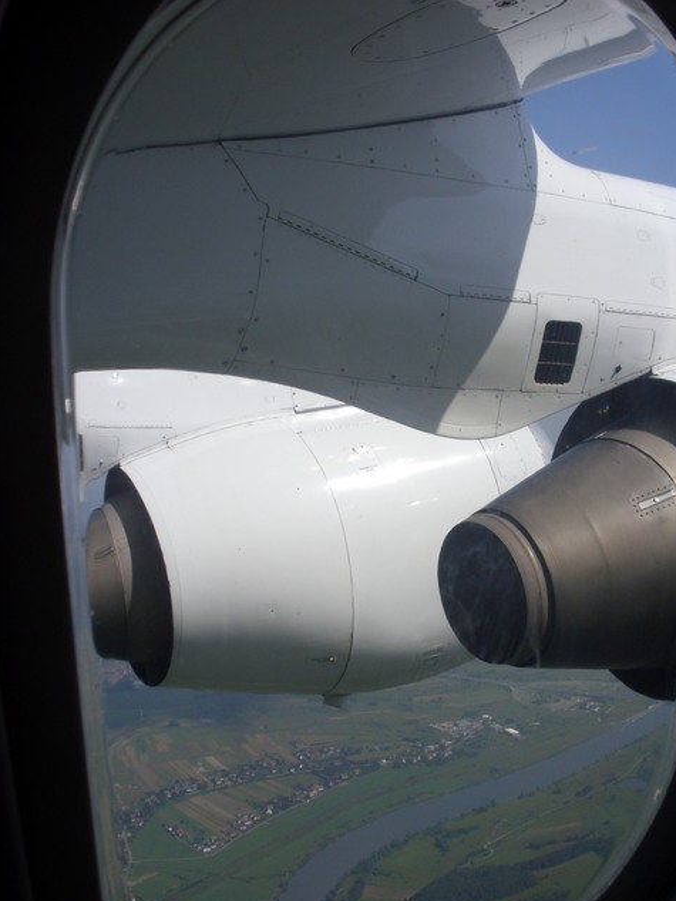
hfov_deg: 32.1
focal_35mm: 45
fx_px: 1171
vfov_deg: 42.0
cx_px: 396
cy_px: 510
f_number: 4.9
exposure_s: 1/676
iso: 50
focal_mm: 6.3
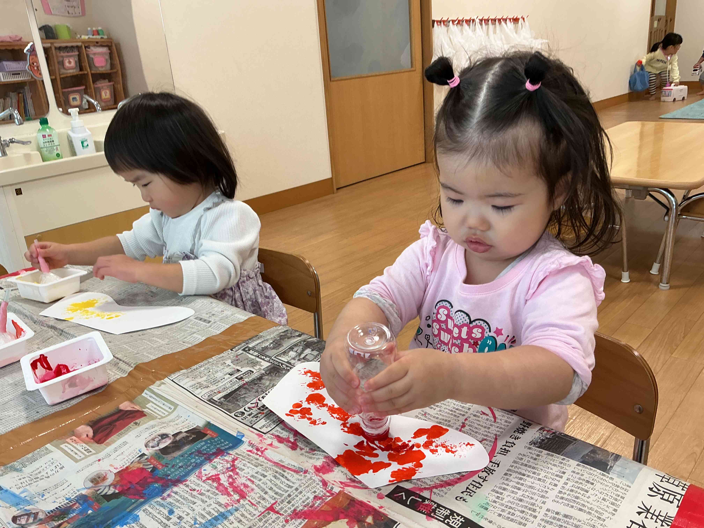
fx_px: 590
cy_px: 264
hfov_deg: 61.7
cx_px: 352
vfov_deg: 48.2
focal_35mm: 29
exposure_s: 1/60
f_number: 1.8
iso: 40
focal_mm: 3
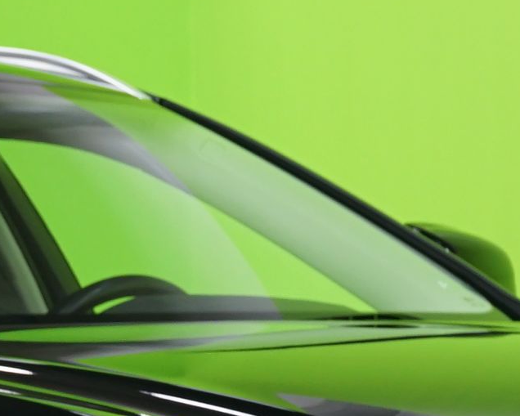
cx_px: -57
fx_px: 5003
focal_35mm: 325
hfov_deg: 5.9
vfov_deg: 4.8
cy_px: 450
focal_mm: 56
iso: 400
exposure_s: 1/6
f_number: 5
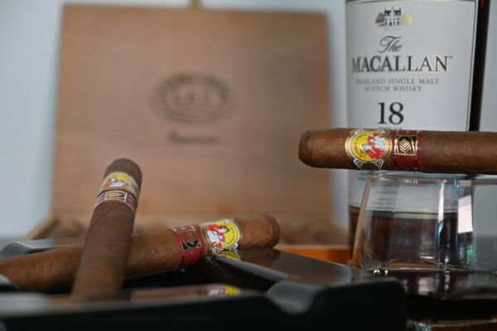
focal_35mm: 70
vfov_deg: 19.4
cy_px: 166
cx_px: 248
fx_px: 966
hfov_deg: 28.9
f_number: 4.5
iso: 1600
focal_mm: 70
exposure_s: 1/320
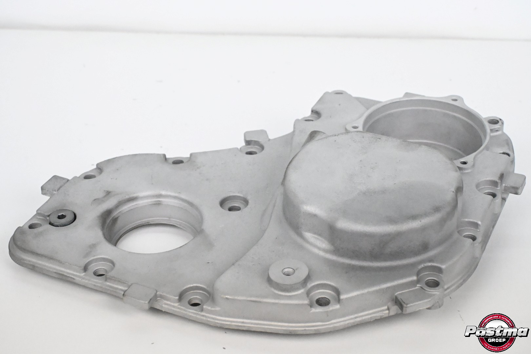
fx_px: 929
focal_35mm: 63
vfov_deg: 21.6
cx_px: 266
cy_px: 177
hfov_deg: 31.9
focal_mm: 42
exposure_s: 1/1600
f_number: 7.1
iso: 12800
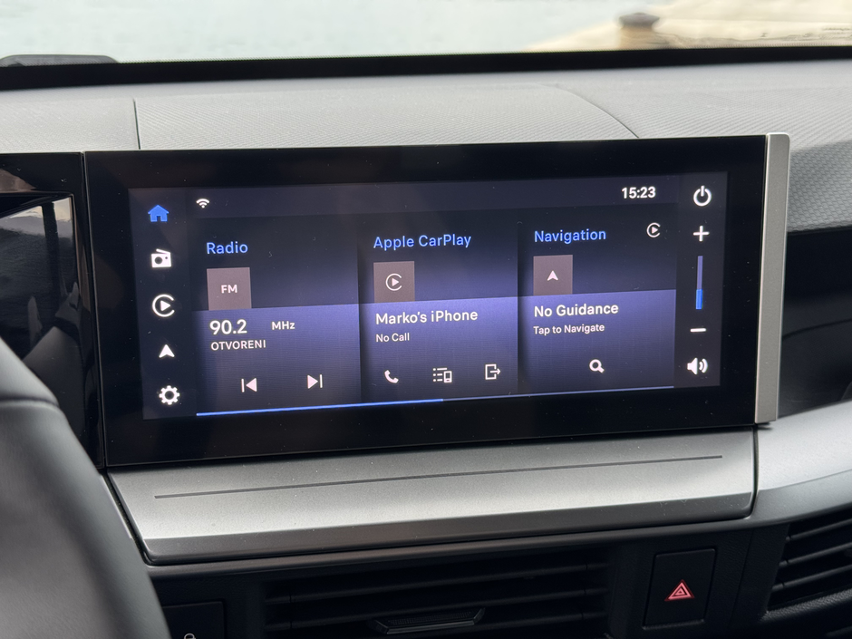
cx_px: 426
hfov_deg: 39.7
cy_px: 320
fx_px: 1181
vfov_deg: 30.3
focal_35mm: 48
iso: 100
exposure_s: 1/119
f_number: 1.78
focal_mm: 6.76
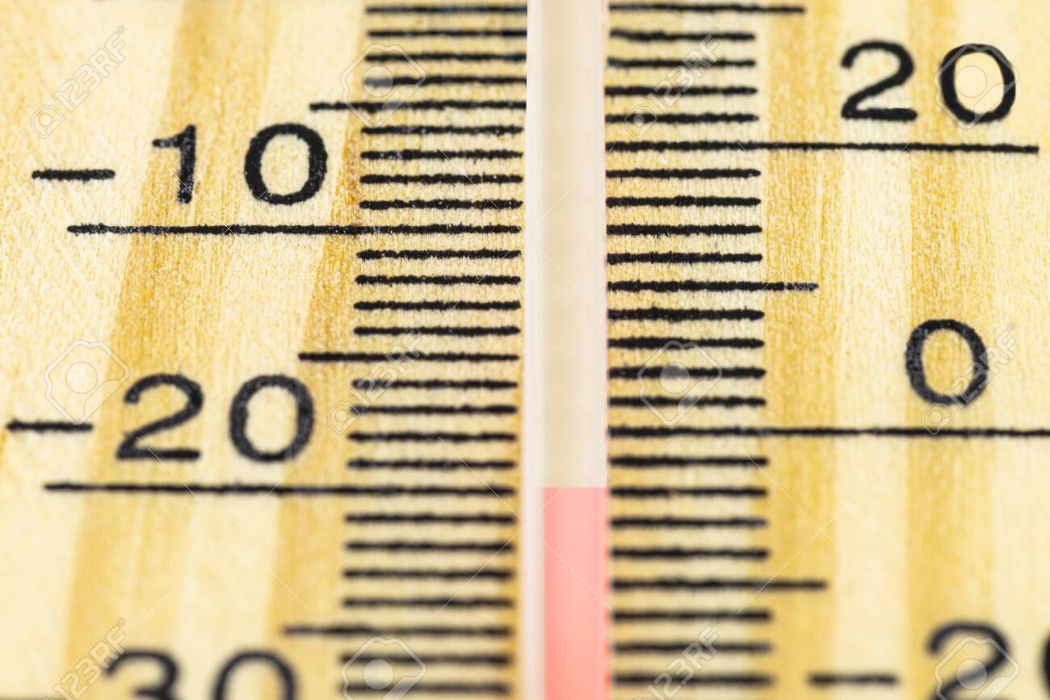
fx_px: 2917
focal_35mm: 100
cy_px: 350
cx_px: 525
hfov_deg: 20.4
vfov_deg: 13.7
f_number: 29
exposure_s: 1/1.67
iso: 50
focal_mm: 100
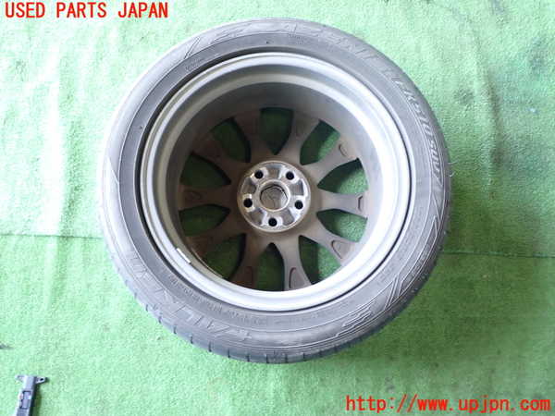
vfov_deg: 44.2
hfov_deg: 56.8
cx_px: 278
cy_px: 208
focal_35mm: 32
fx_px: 513
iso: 320
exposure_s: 1/30
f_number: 2.4
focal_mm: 5.79
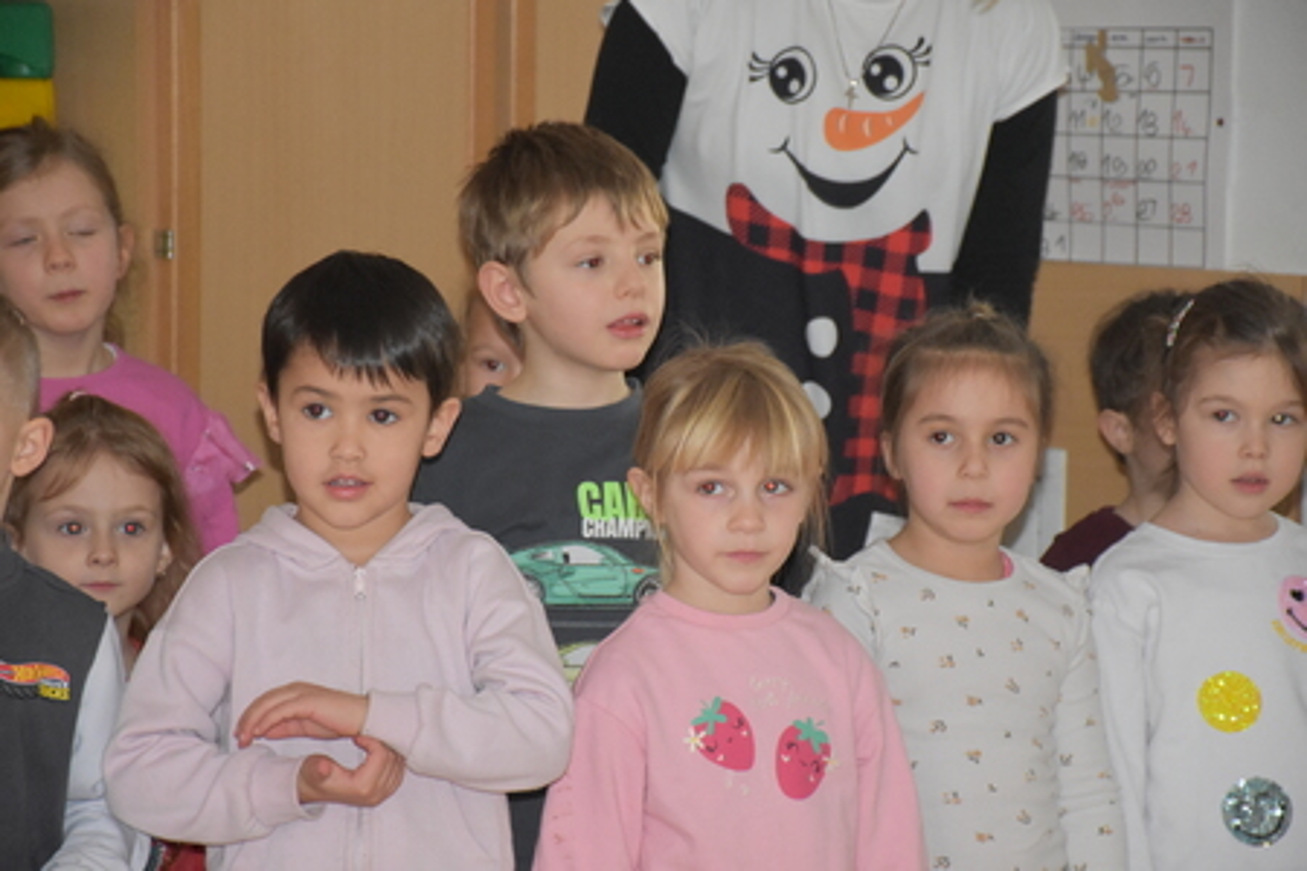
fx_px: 5445
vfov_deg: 9.1
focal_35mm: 150
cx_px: 654
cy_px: 436
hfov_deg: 13.7
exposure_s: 1/60
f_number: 5.6
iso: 6400
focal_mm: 100
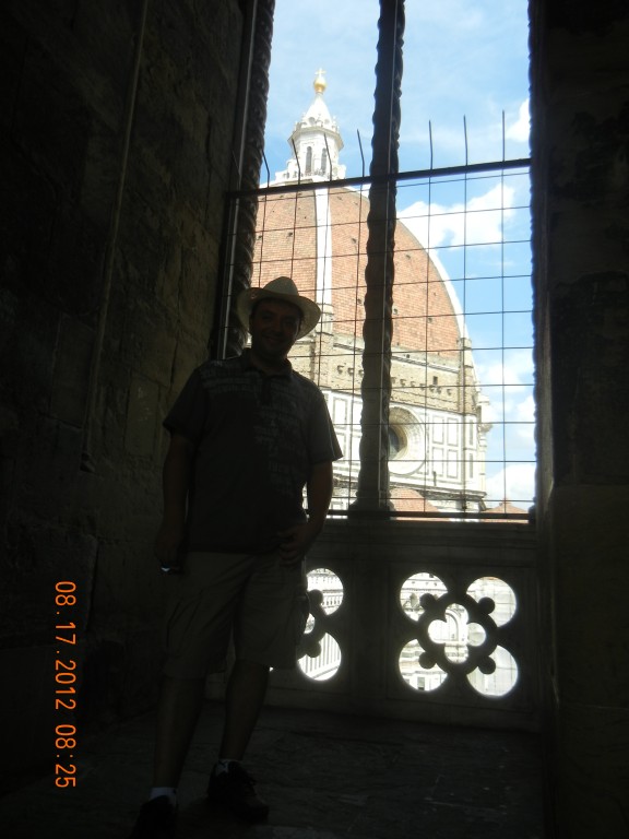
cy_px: 420
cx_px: 314
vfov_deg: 60.0
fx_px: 727
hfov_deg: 46.8
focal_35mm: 30
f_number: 3.5
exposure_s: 1/748
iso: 160
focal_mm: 5.4
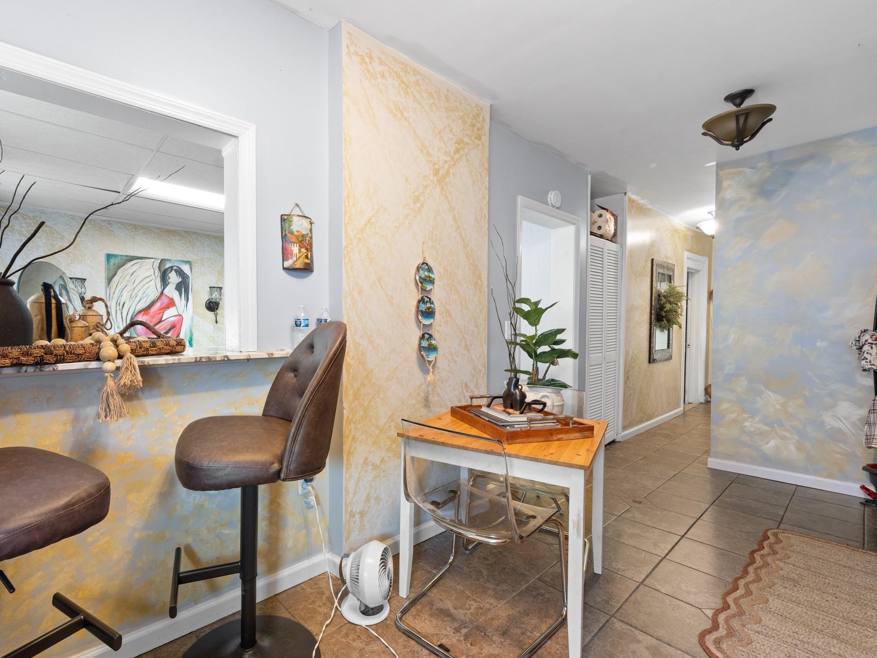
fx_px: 405
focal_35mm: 16
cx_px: 374
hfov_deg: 93.8
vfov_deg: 78.1
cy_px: 341
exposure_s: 1.6
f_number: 10
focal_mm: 14
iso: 640
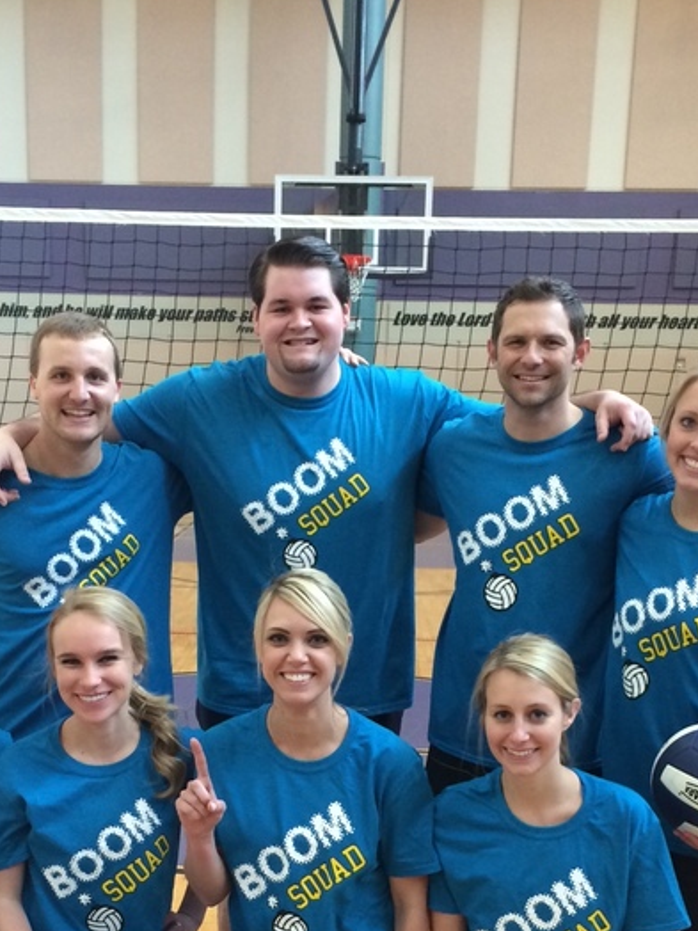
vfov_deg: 33.9
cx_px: 286
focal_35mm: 55
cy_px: 748
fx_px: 1479
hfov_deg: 26.5
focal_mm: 4.12
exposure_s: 1/30
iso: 160
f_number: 2.2
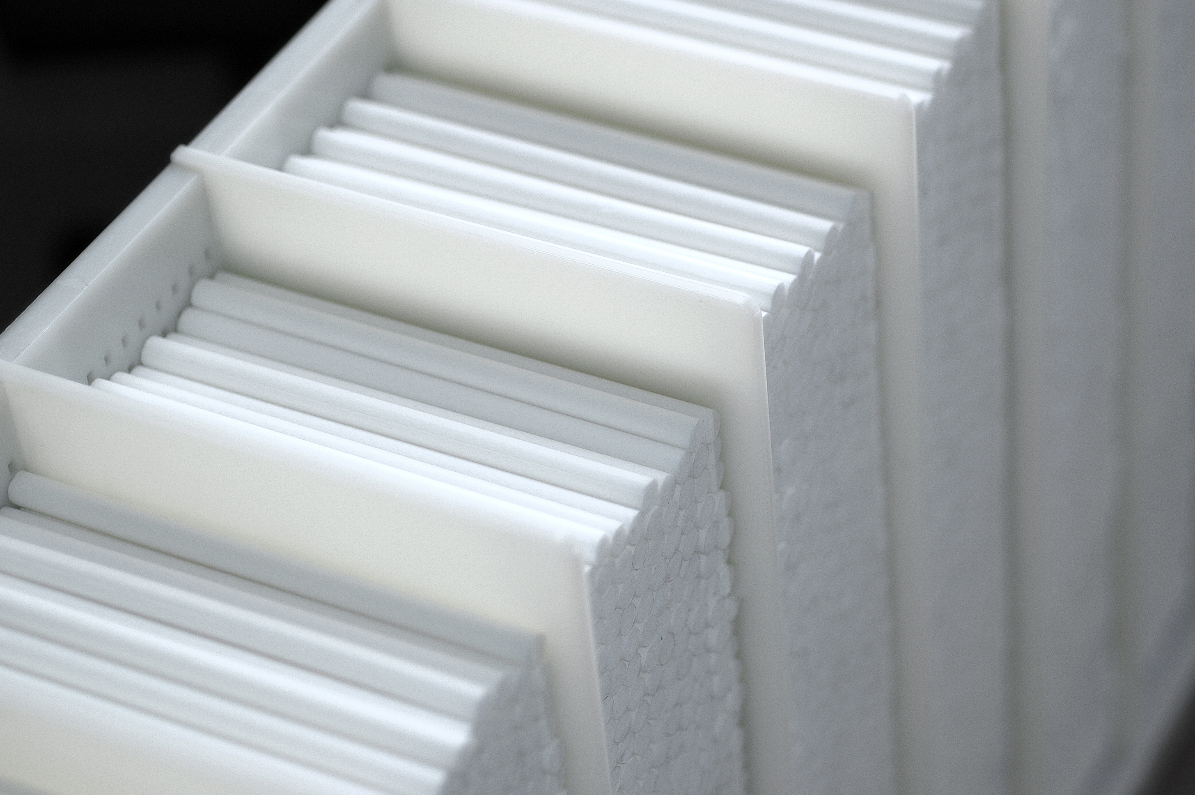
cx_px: 592
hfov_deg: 21.9
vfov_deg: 14.7
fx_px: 3084
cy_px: 408
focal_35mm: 93
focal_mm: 60
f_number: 3.3
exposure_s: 1/125
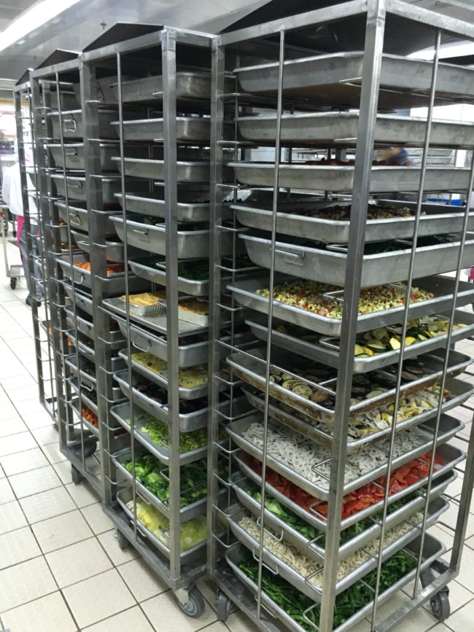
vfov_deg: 61.7
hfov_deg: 48.2
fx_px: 530
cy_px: 316
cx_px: 237
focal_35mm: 29
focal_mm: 4.15
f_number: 2.2
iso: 200
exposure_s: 1/20
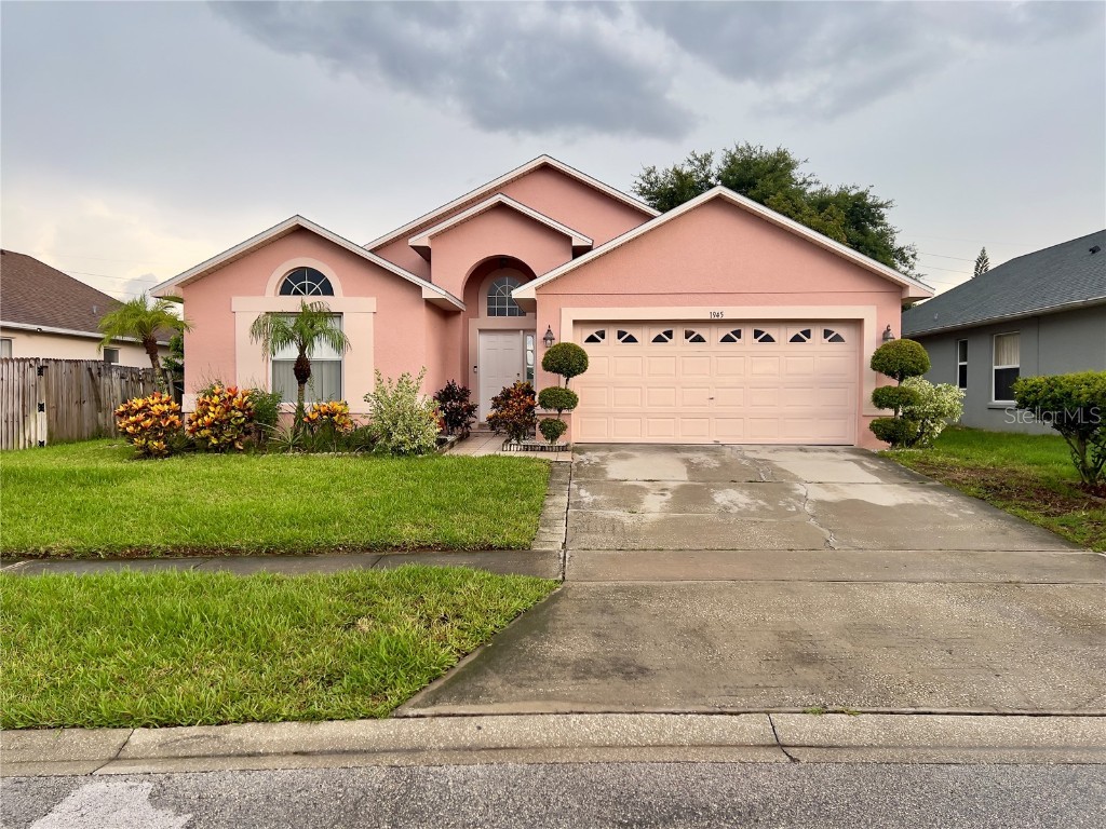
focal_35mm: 26
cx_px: 553
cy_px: 414
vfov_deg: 53.1
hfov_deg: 67.3
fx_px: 831
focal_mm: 5.7
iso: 40
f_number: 1.5
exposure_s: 1/193
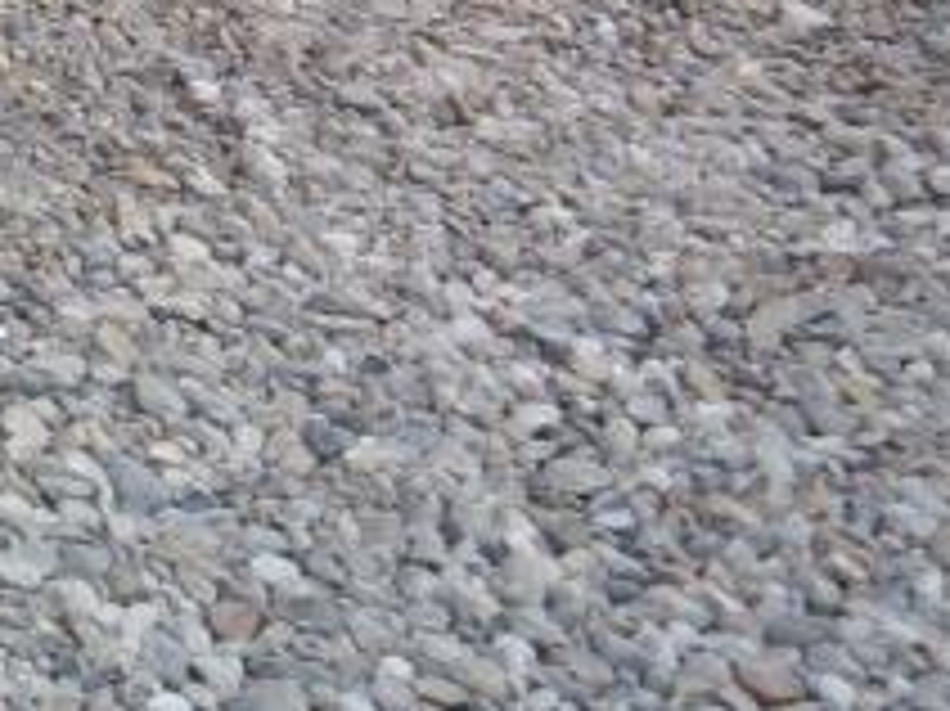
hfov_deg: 12.0
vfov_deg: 9.8
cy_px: -896
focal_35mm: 136
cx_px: -1261
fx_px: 3730
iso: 160
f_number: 4
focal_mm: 14
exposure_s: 1/160
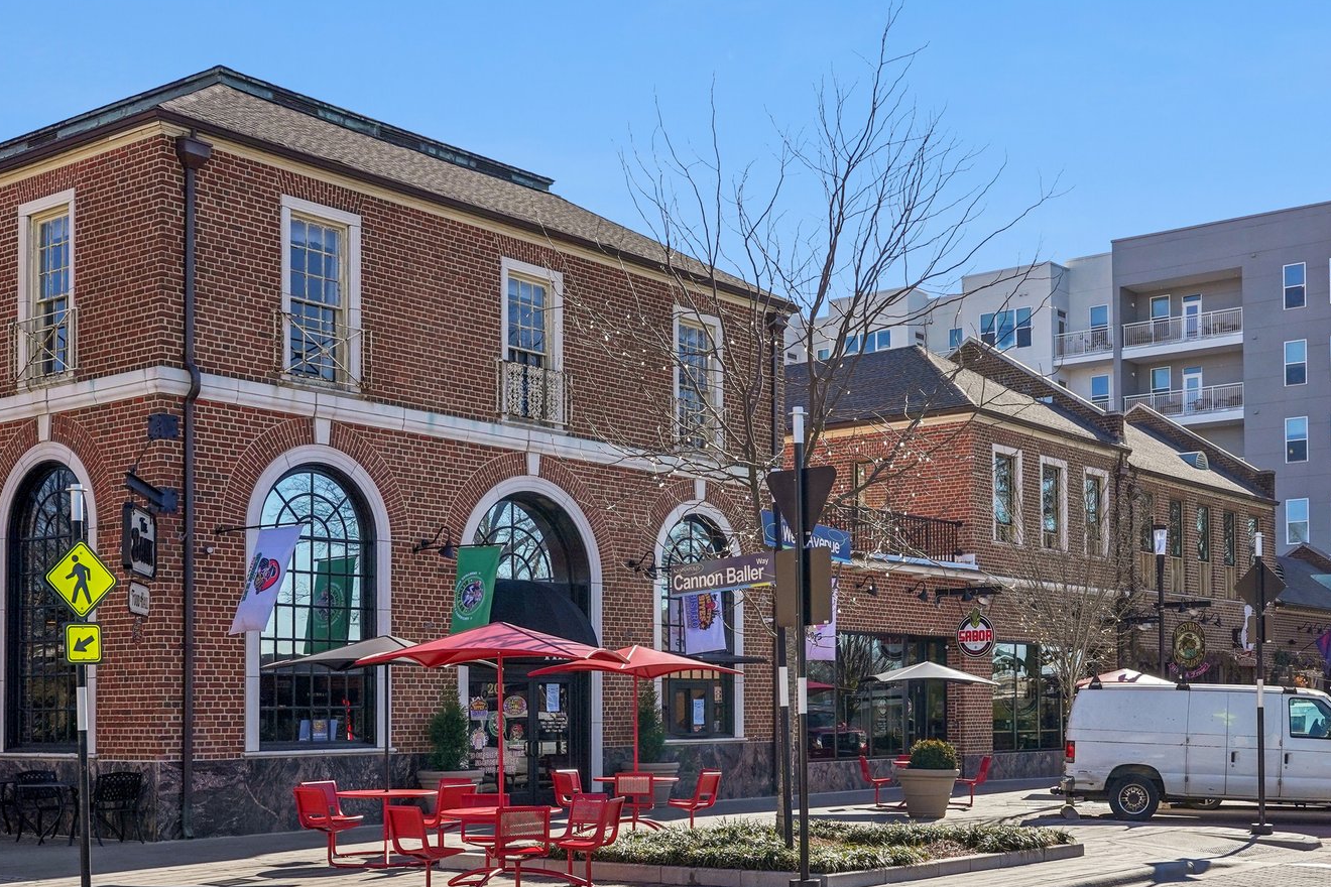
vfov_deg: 29.3
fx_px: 1692
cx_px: 794
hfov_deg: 42.7
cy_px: 534
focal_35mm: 46
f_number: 6.3
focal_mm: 29.5
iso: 400
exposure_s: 1/1600
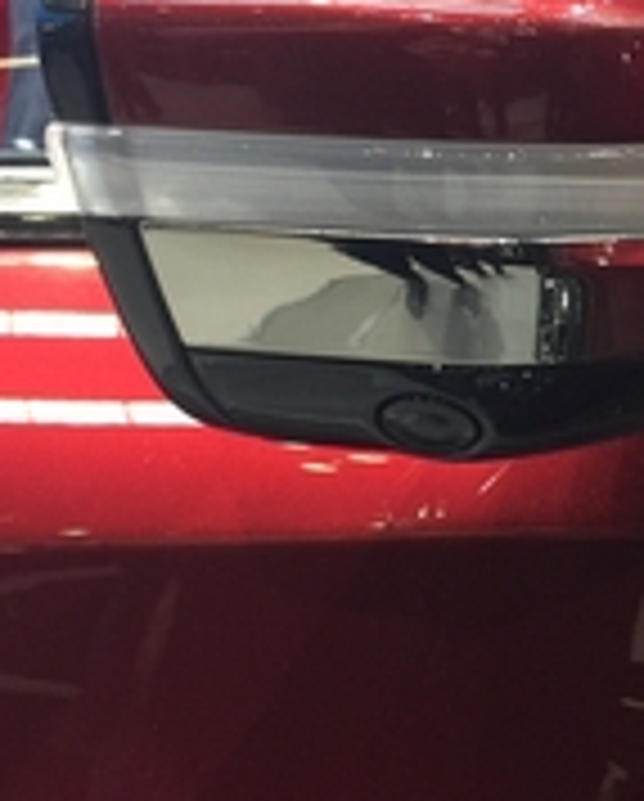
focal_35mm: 72
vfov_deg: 25.8
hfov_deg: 20.8
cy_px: 142
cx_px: 594
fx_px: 1711
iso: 50
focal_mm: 4.15
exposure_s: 1/17
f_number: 2.2
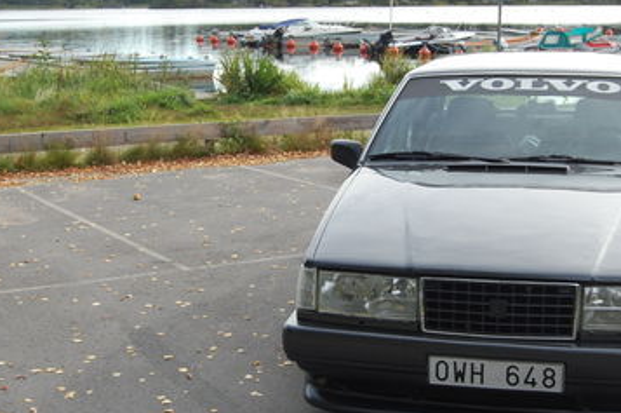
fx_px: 1206
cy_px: 202
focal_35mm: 70
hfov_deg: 28.9
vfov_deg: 19.4
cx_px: 287
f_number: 7.1
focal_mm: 26
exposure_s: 1/200
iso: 200
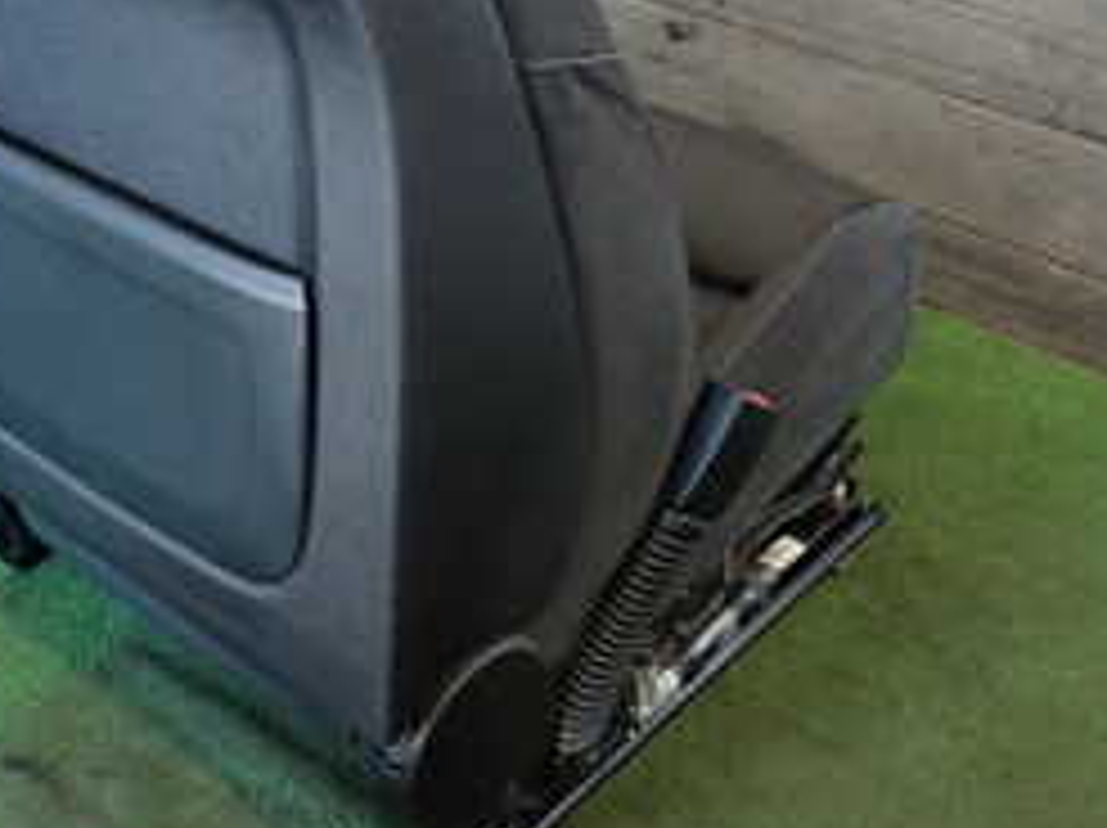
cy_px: -9
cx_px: 274
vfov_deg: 23.0
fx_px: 1949
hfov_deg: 31.1
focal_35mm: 61
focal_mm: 4.5
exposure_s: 1/30
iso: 400
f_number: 2.8
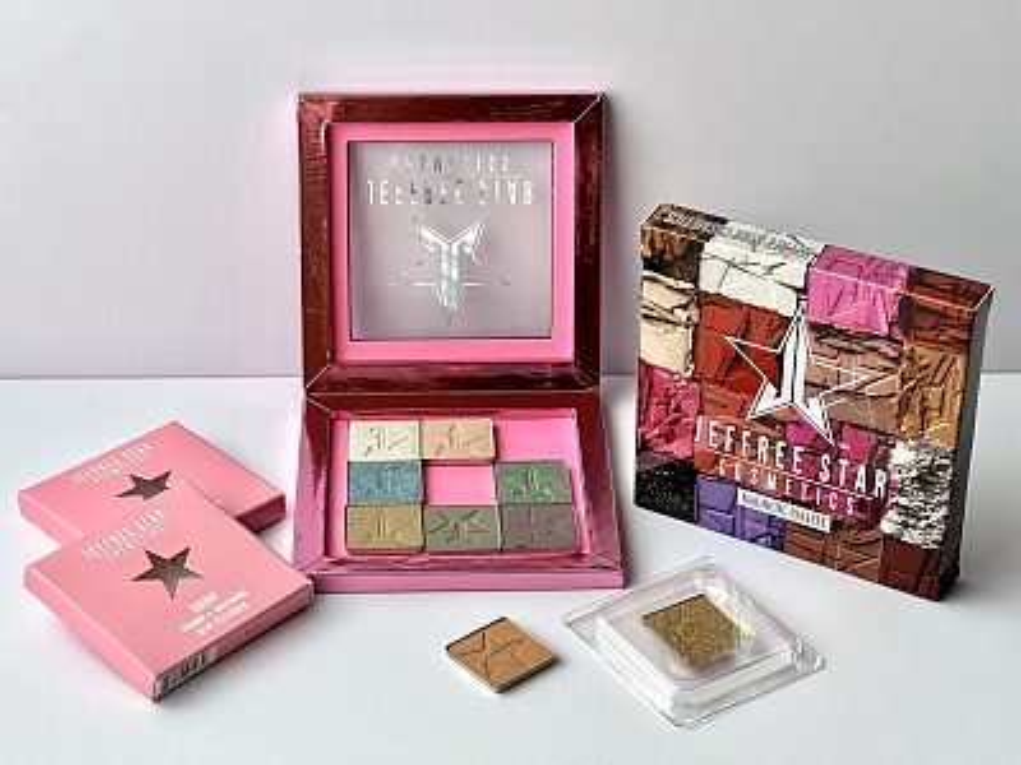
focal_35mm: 77
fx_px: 2271
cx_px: 510
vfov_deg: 19.1
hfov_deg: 25.3
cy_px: 382
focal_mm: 9
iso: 200
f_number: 2.8
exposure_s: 1/81
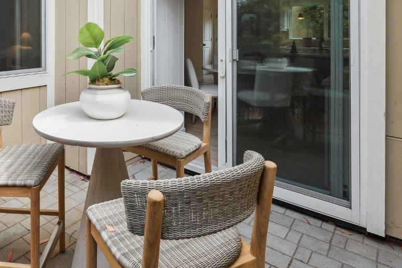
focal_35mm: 27
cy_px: 36
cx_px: 112
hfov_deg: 64.2
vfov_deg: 44.4
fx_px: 302
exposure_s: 1/80
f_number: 9
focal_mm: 14
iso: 100
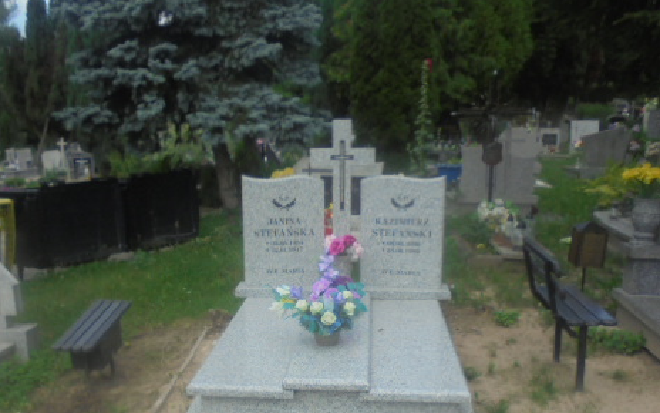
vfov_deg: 32.8
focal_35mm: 38
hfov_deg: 51.4
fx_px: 684
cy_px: 323
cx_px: 282
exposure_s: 1/400
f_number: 3.5
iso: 100
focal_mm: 4.6
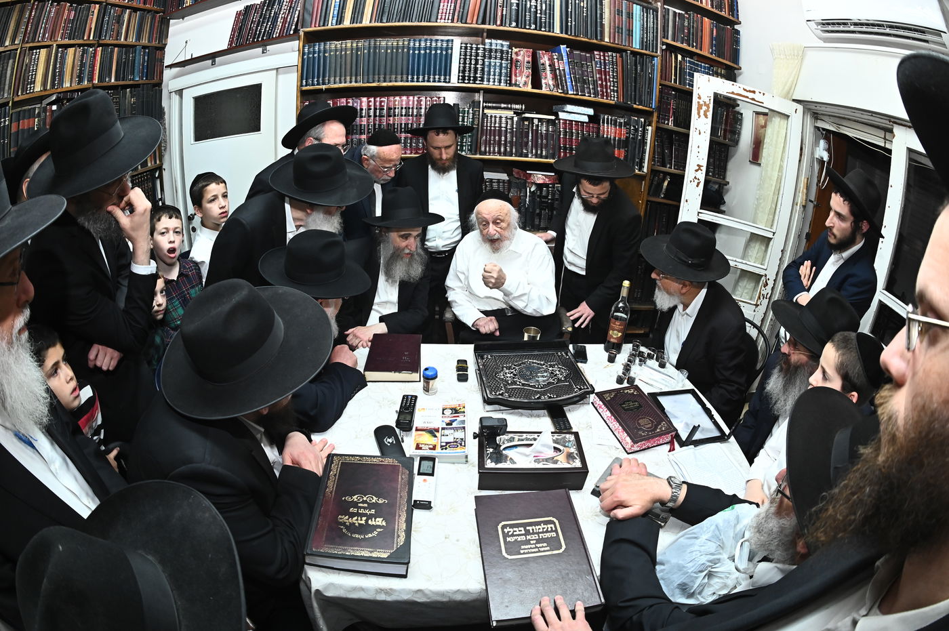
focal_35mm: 16
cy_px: 316
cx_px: 474
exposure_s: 1/200
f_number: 9
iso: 2000
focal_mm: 16
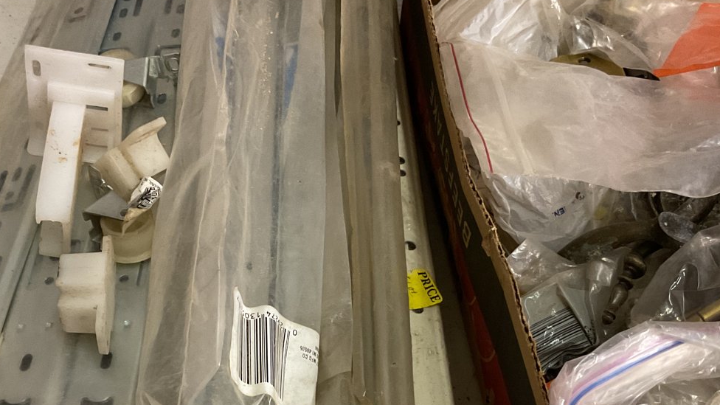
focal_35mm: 49
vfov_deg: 23.8
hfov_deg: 42.0
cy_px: 361
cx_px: 306
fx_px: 935
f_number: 1.8
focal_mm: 3
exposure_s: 1/40
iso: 200
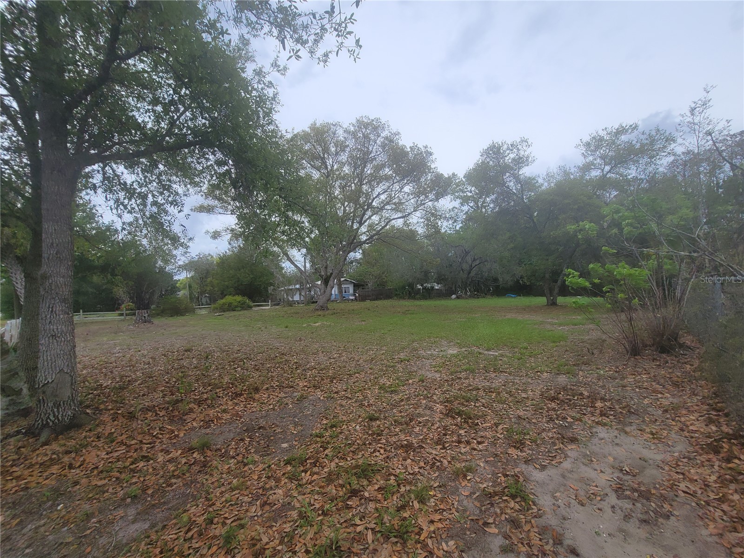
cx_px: 372
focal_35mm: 13
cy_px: 279
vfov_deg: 89.9
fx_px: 279
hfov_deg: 106.2
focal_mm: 2.2
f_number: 2.2
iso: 64
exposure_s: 1/2252
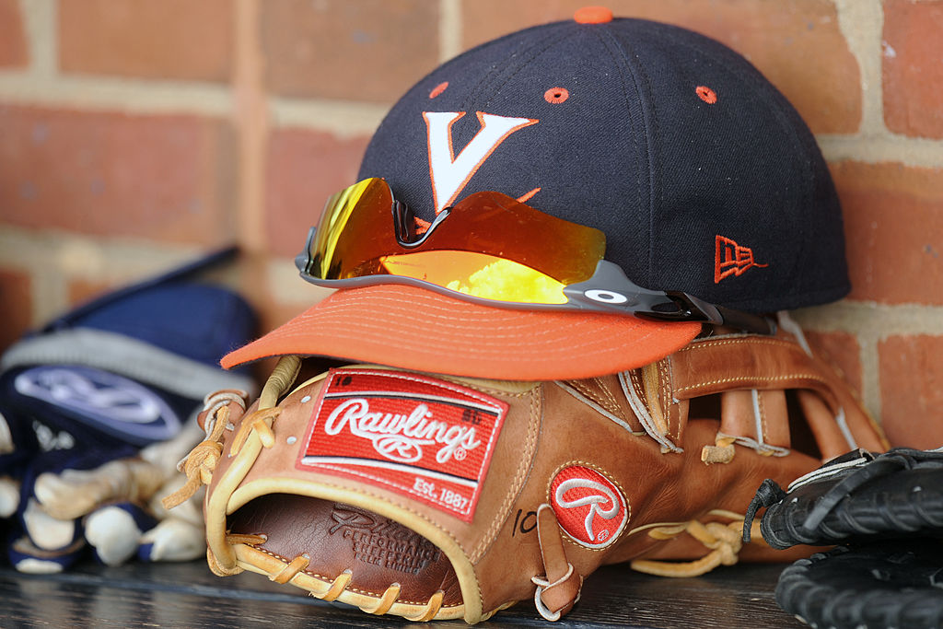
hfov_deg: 5.2
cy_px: 314
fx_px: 10479
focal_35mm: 400
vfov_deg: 3.4
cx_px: 472
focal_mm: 400
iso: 320
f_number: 5.6
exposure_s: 1/125
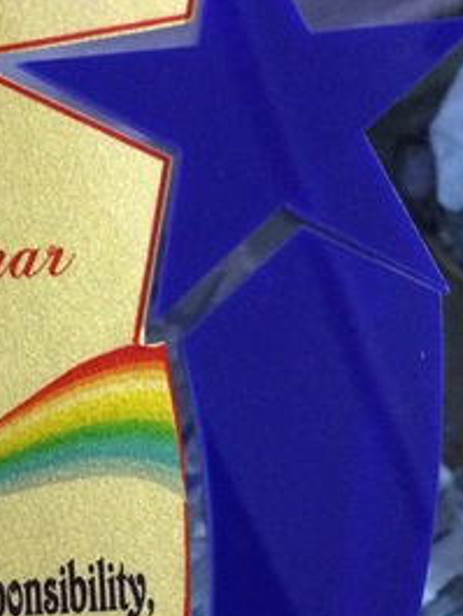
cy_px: 438
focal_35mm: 73
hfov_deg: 19.2
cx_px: -65
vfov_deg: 26.4
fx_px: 1301
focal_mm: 4.15
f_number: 2.2
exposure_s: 1/15
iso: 400
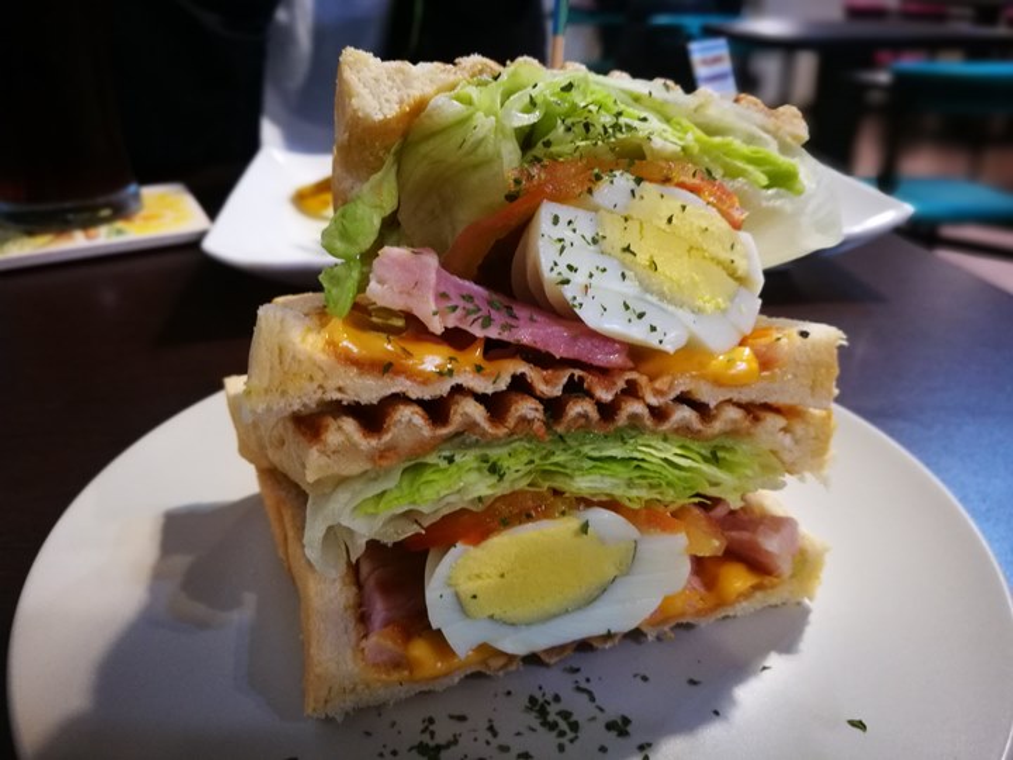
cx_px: 506
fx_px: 790
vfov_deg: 51.4
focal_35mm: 27
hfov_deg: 65.3
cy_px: 380
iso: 500
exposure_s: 1/24
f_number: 4
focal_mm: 4.5
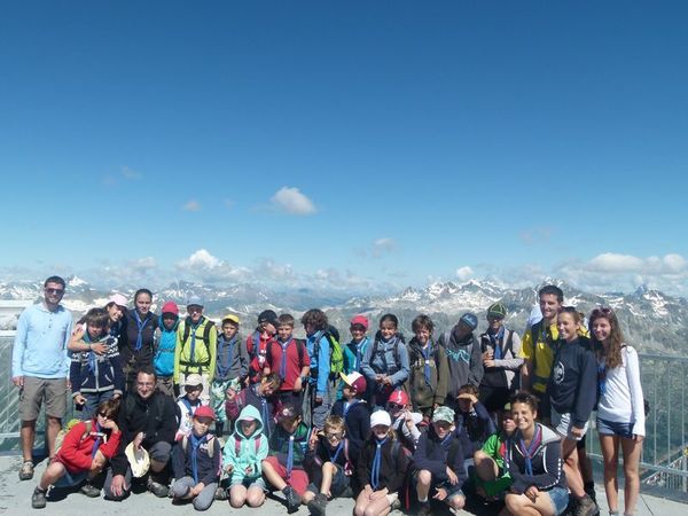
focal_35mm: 34
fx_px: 676
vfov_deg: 41.8
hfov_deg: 54.0
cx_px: 344
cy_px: 258
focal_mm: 6.1
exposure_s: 1/1600
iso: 100
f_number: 4
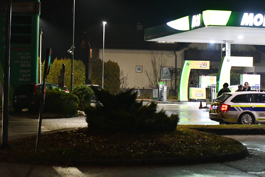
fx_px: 773
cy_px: 88
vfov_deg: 13.0
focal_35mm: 105
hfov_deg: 19.5
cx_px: 132
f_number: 2.8
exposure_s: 1/100
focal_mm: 70
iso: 12800
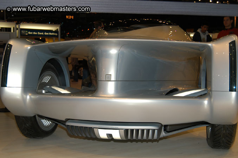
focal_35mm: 48
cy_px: 79
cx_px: 119
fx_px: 317
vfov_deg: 28.0
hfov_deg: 41.1
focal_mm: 32
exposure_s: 1/60
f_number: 5
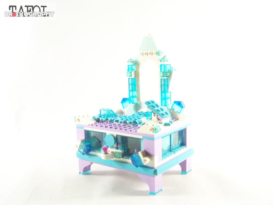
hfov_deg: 49.0
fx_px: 300
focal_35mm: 38
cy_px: 102
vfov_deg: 37.7
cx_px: 136
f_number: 3.2
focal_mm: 6.3
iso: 400
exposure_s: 1/60
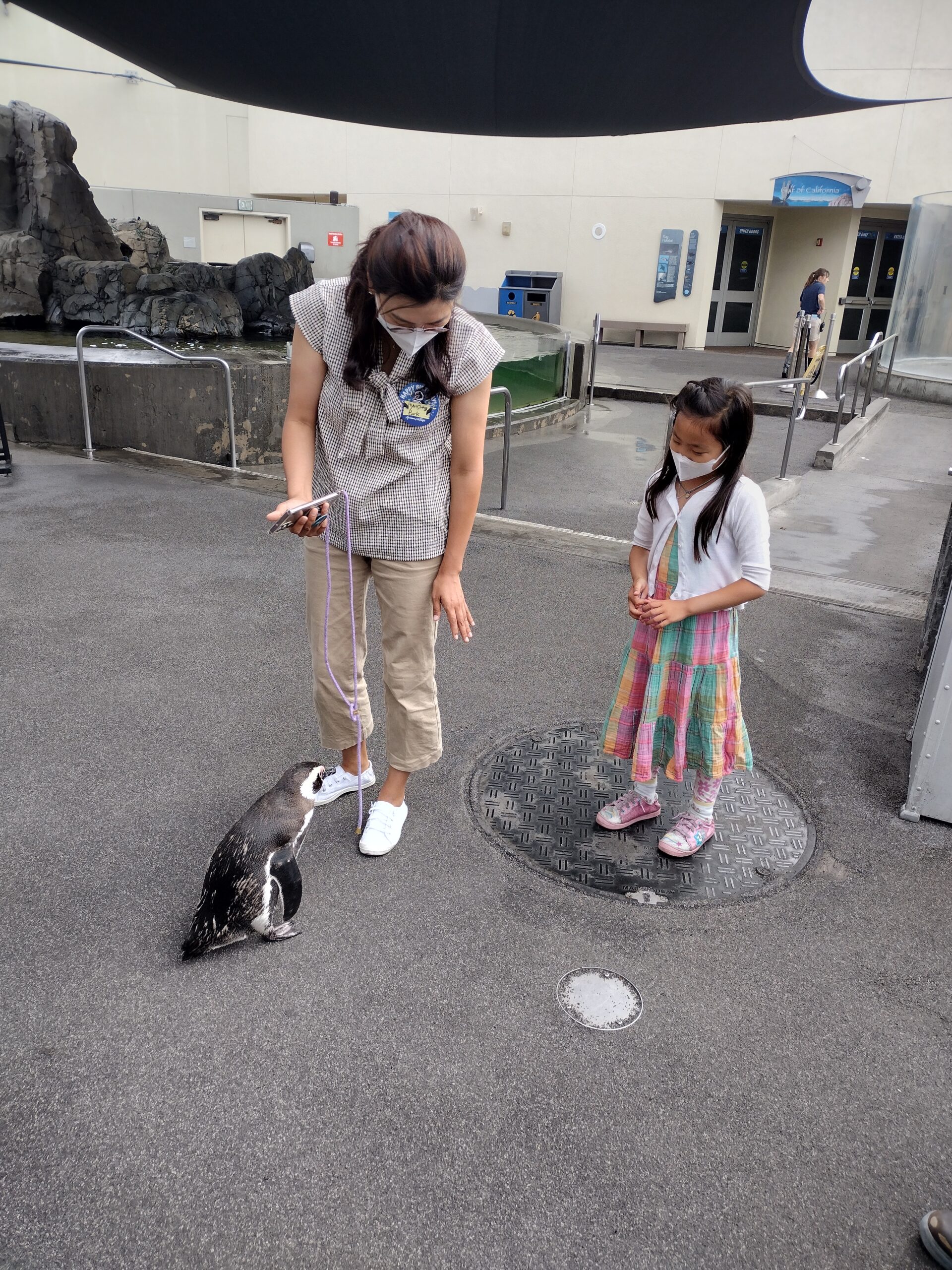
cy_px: 635
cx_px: 476
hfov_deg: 51.4
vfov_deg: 65.3
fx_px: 990
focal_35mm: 27
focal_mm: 4.71
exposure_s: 1/560
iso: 100
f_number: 1.7
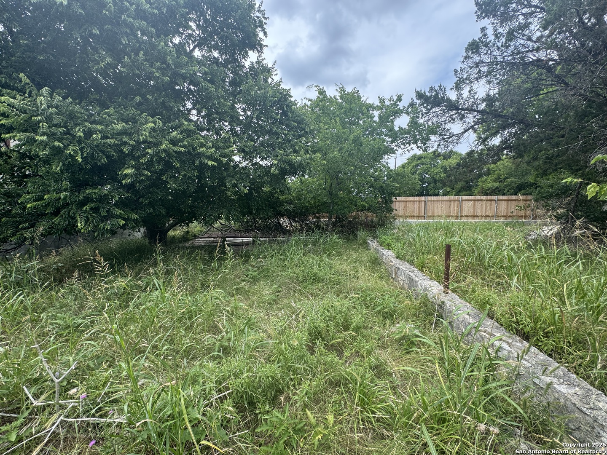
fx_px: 245
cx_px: 304
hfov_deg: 102.1
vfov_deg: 85.7
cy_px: 228
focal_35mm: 14
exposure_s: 1/357
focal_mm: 2.22
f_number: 2.2
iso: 40
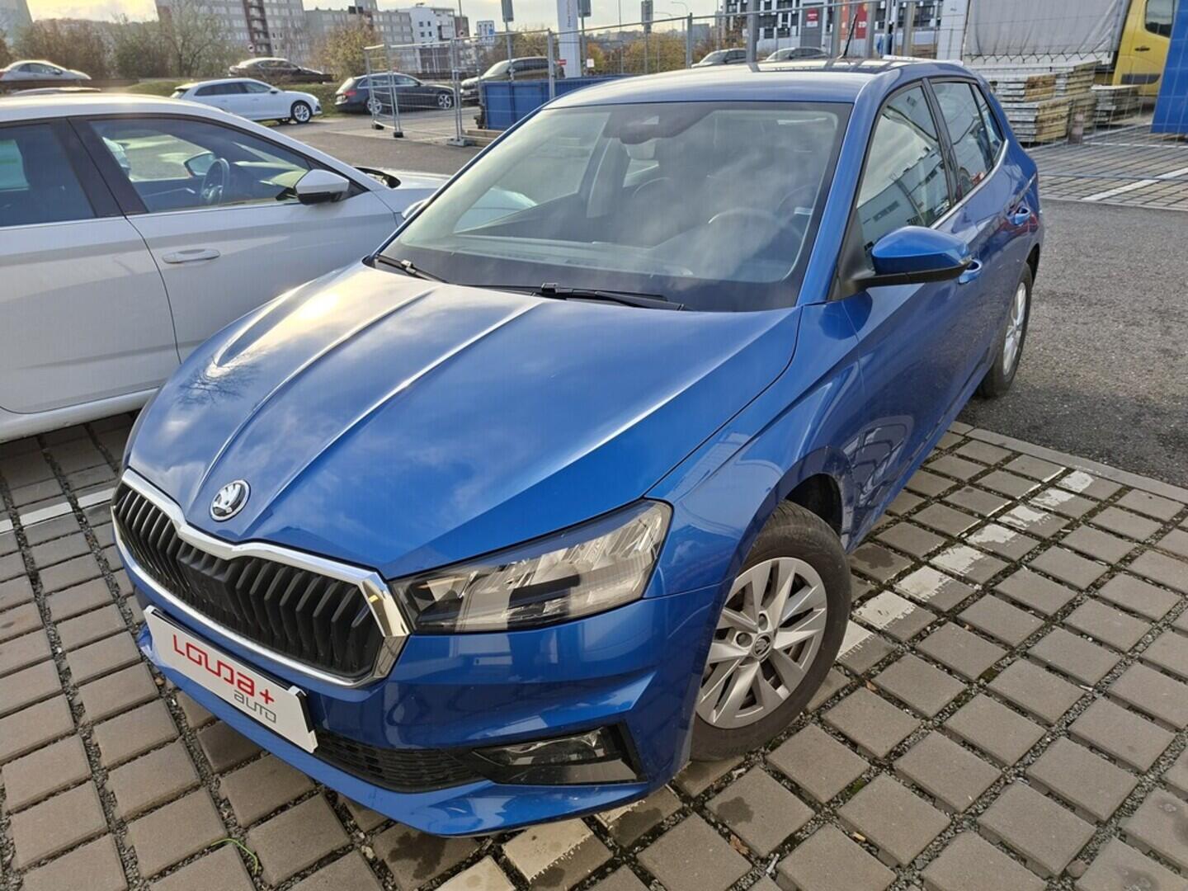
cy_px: 446
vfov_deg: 58.9
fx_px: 789
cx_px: 594
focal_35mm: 23
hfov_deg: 73.9
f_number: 1.8
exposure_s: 1/374
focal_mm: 5.54
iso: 50
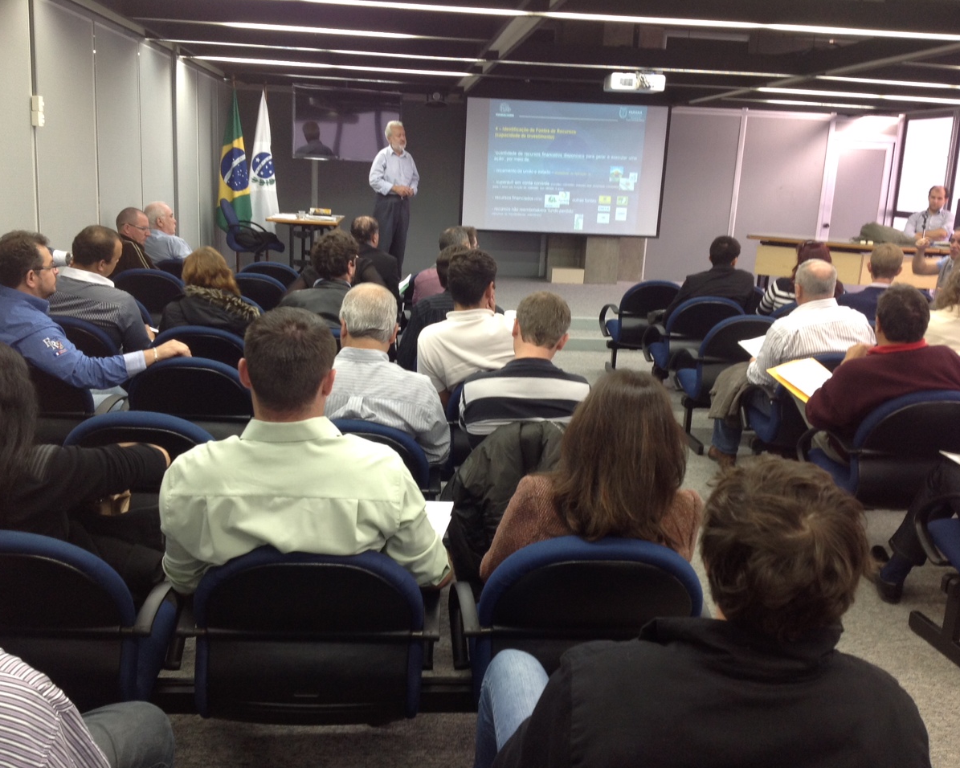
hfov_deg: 49.1
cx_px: 461
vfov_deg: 40.1
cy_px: 384
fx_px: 1051
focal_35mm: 37
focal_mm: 4.28
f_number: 2.4
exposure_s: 1/15
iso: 64
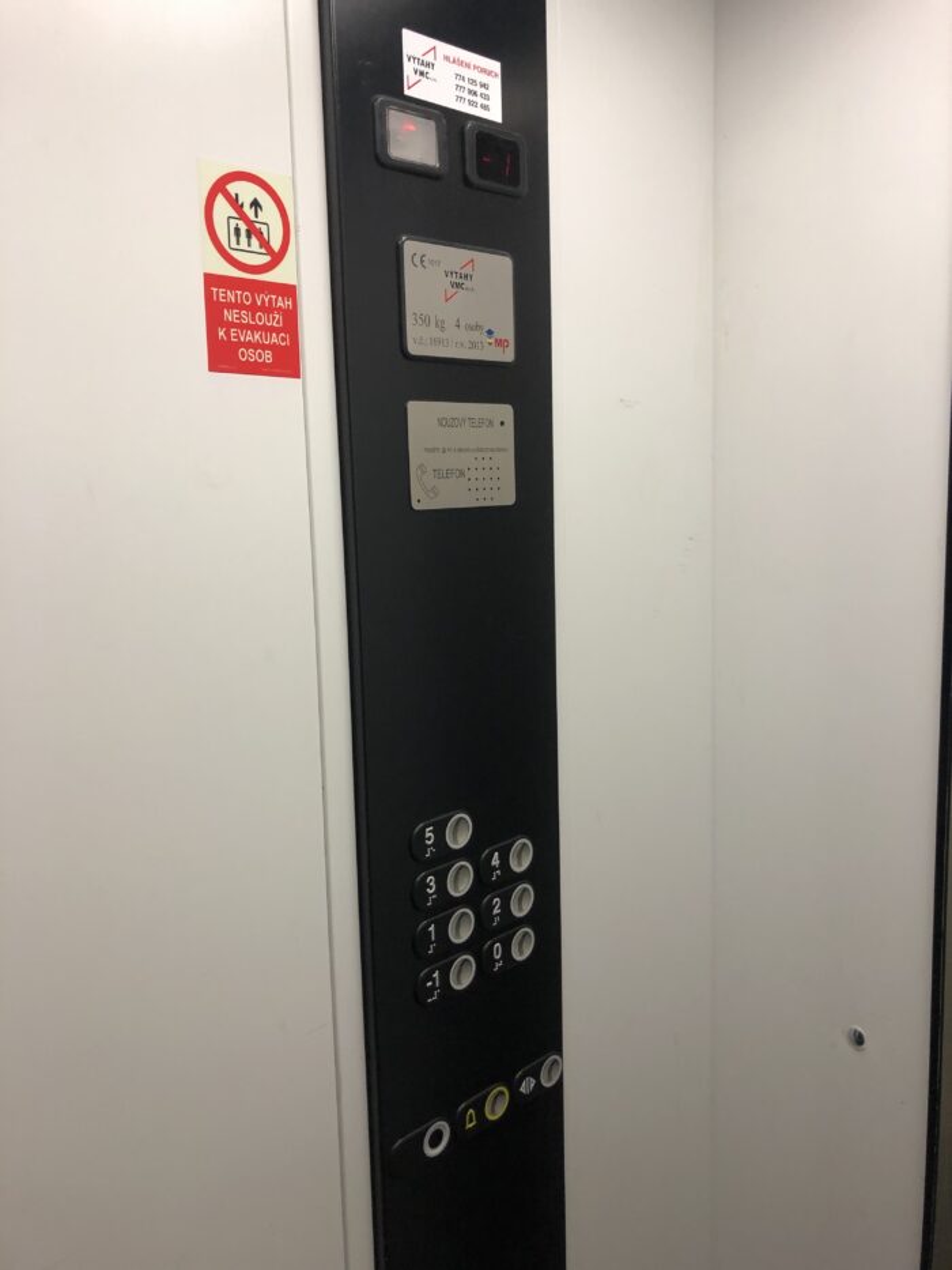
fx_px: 1026
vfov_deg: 63.4
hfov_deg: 49.8
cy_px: 635
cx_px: 476
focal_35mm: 28
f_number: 1.8
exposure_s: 1/25
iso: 40
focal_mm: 3.99
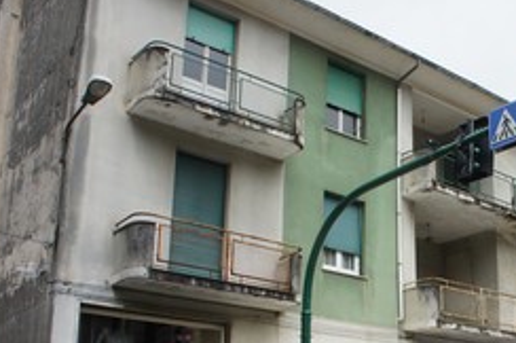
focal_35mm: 51
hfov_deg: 36.6
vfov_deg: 25.6
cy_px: 311
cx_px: 459
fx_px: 730
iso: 200
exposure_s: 1/50
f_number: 11
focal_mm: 18
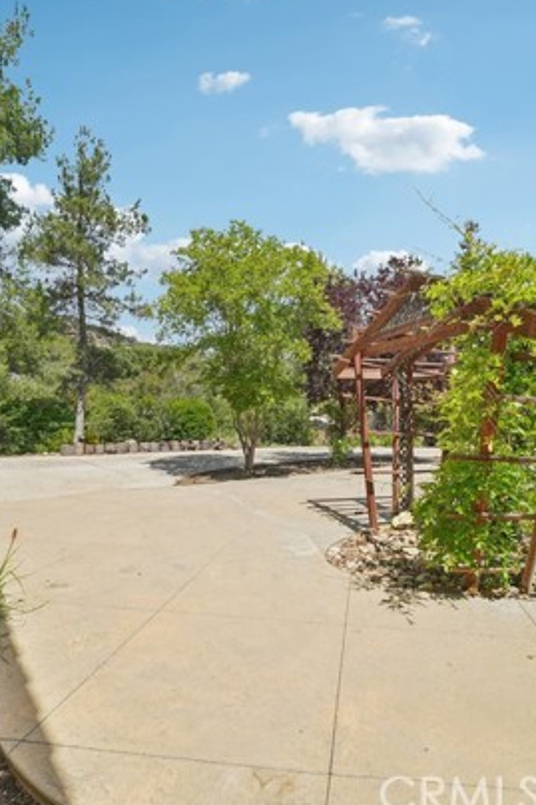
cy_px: 399
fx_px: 425
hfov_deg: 63.9
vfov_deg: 86.9
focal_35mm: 19
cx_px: 323
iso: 100
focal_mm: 12
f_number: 8
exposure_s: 1/250
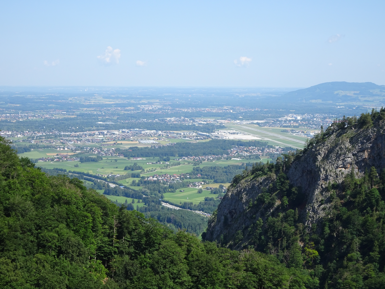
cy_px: 144
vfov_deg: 21.0
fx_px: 779
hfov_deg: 27.8
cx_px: 192
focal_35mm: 70
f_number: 5
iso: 80
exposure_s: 1/400
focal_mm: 12.01
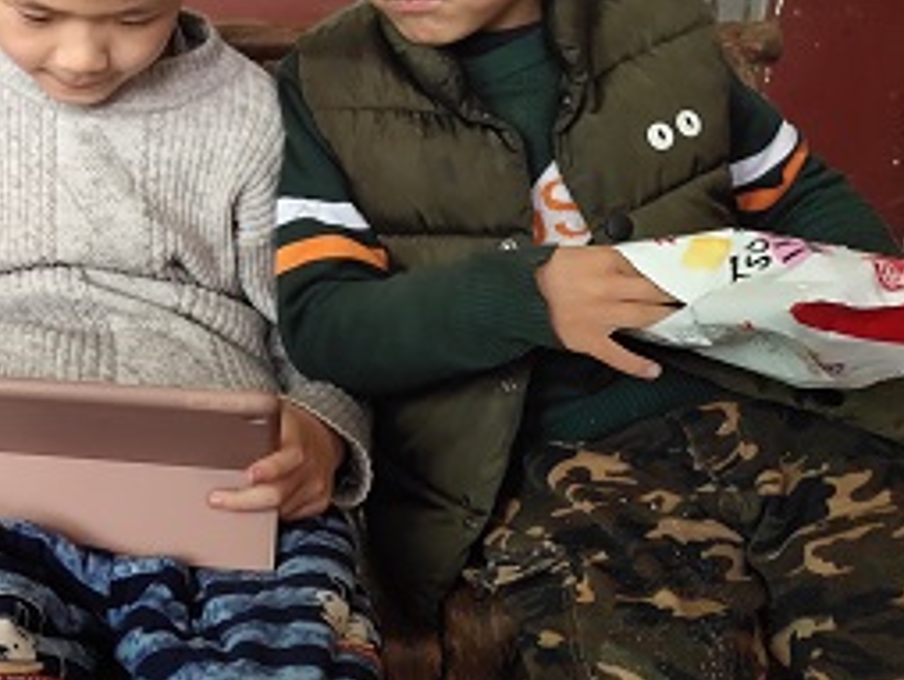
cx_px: 93
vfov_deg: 24.9
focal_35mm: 59
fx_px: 1542
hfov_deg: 31.2
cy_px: 322
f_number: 1.8
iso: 387
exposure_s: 1/50
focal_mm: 4.35
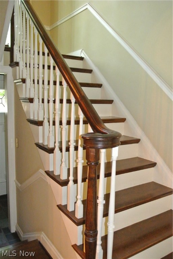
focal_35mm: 31
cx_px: 86
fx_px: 223
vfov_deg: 60.3
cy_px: 130
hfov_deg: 42.4
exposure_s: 1/60
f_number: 3.8
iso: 2800
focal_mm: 11.8
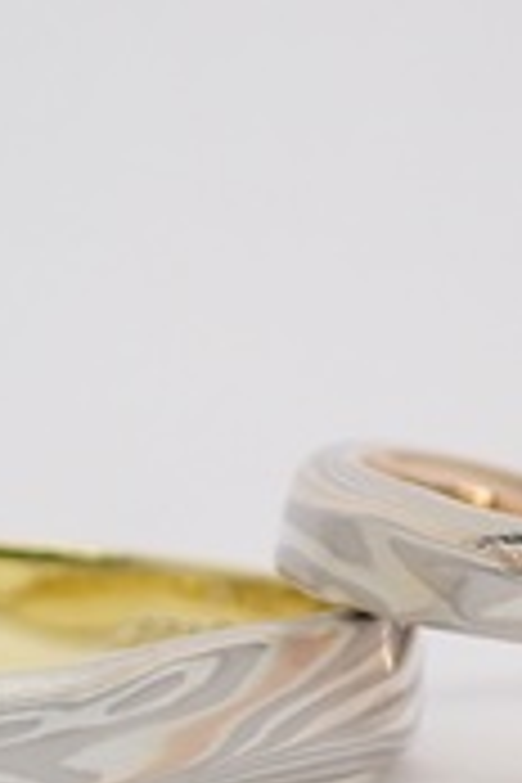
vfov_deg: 9.3
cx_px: 266
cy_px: 650
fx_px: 4785
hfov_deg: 6.2
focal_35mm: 220
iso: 200
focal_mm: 14.62
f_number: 4.3
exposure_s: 1/125
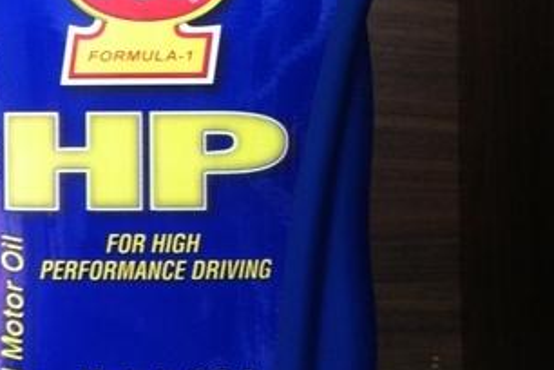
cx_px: 132
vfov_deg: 17.9
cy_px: 100
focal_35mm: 76
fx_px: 1169
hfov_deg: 26.3
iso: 200
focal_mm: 3.85
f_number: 2.8
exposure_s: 1/15
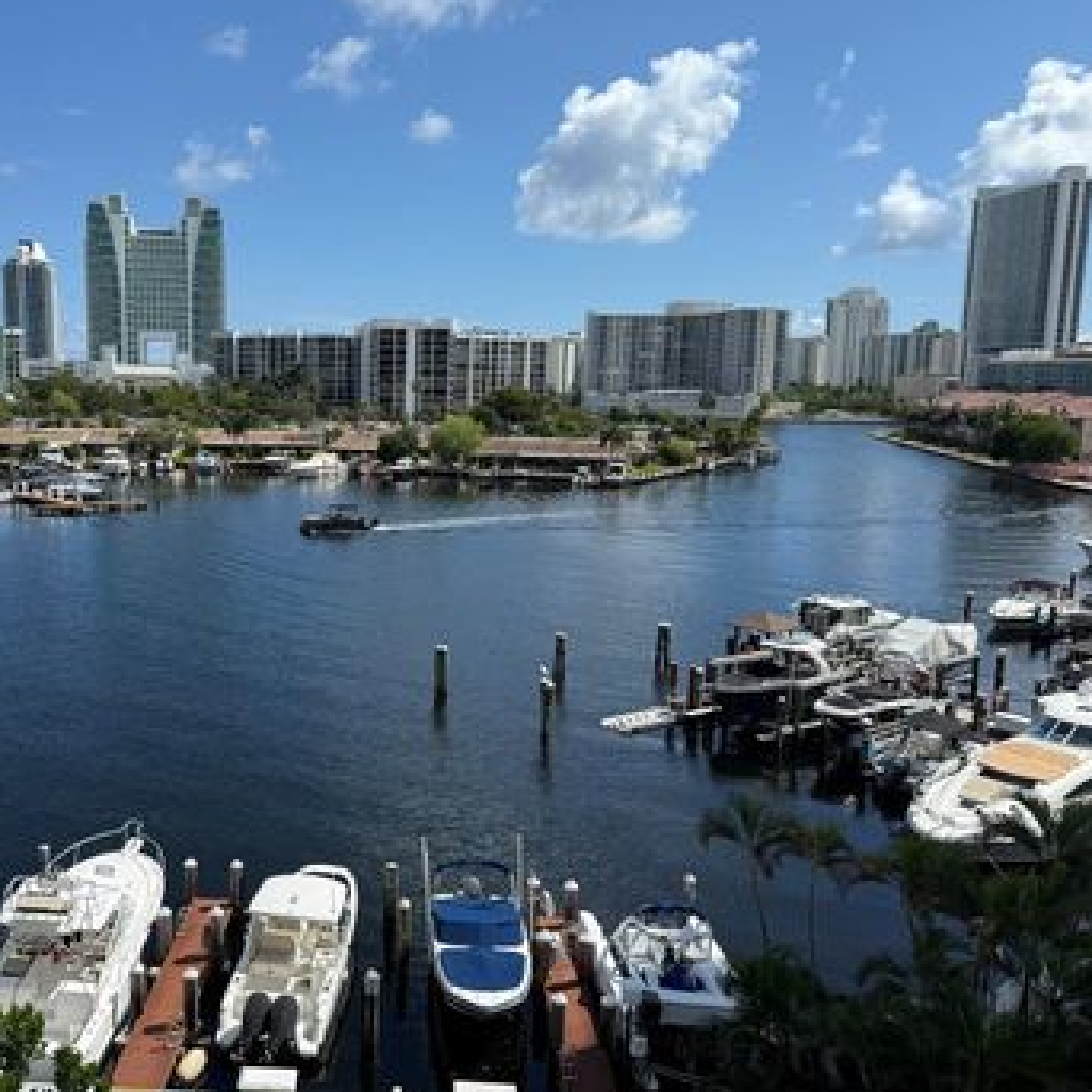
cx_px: 332
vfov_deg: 52.5
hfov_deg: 51.2
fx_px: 1106
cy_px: 538
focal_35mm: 31
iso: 80
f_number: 1.78
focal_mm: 6.76
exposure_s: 1/5714
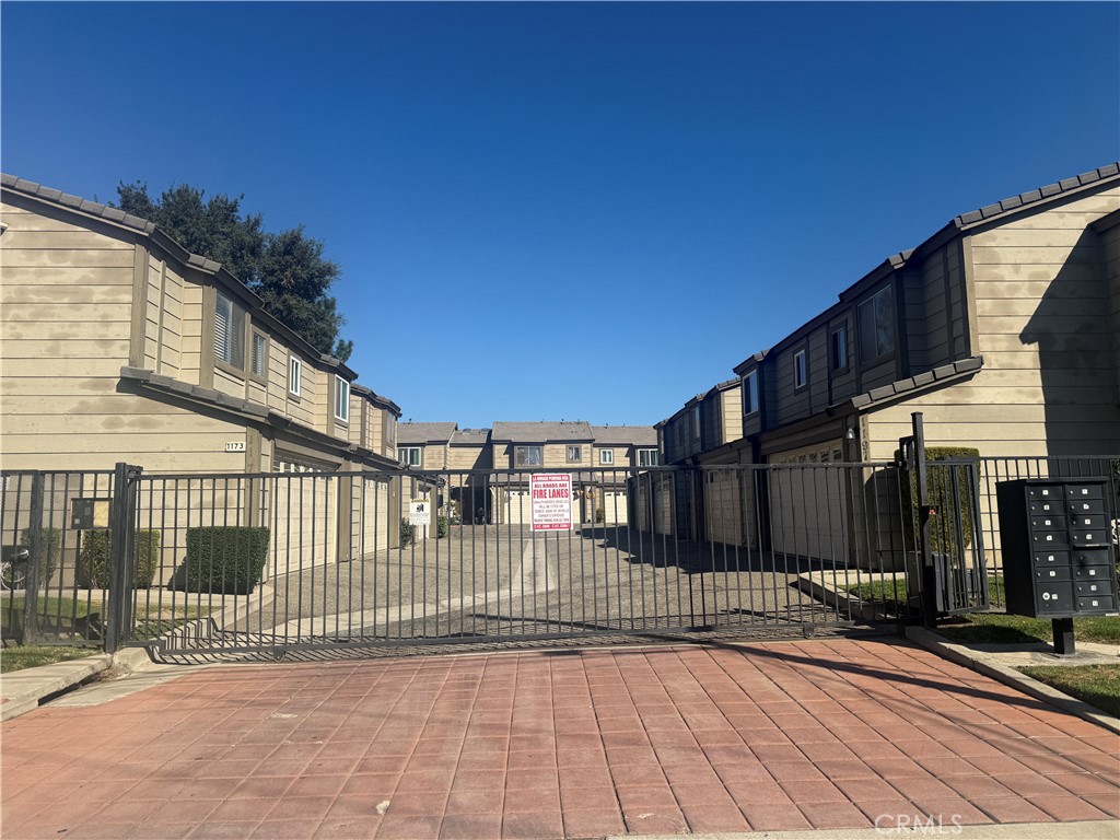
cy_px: 420
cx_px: 560
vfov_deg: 56.8
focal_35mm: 24
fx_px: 777
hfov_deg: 71.6
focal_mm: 6.76
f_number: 1.78
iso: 80
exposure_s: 1/6711
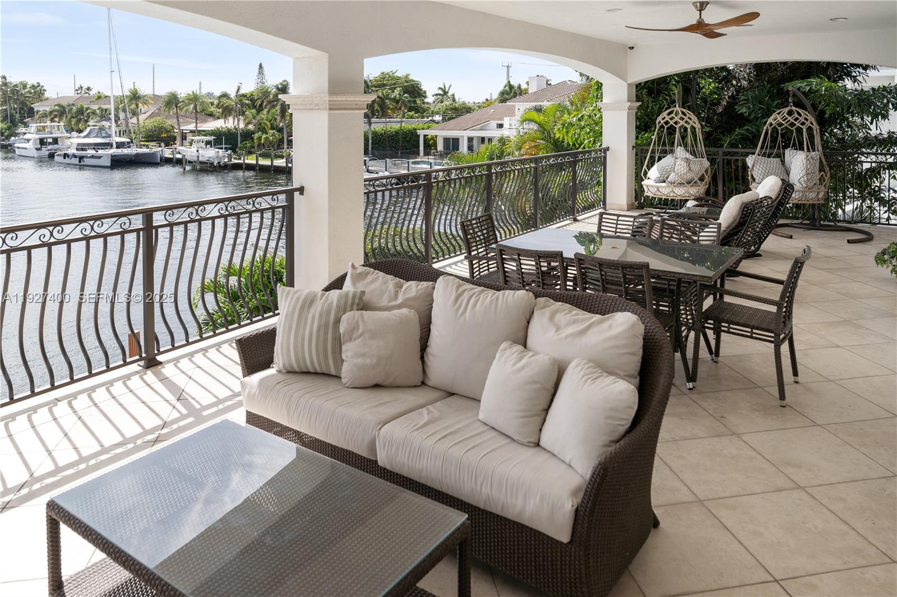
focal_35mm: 24
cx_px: 448
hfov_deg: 73.8
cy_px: 298
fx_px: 598
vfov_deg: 53.1
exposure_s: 1/400
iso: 100
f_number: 4.5
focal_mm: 24
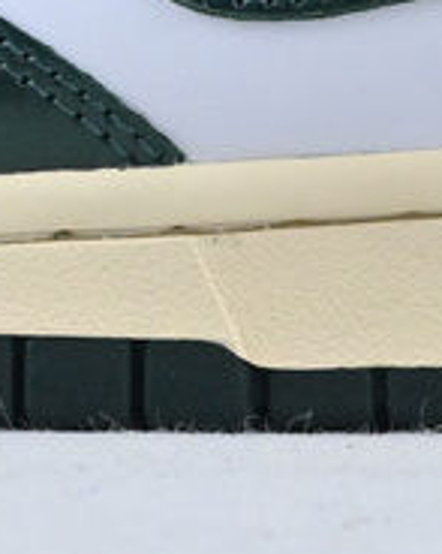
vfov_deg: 6.6
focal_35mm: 290
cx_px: 319
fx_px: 4738
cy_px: -172
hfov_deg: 5.3
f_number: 10
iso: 1000
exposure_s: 1/160
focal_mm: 31.5
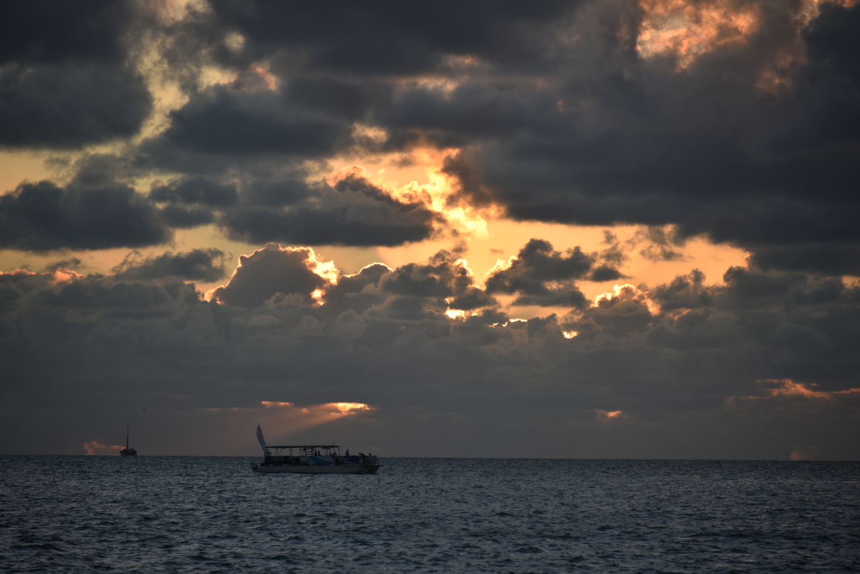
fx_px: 5017
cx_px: 430
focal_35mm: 210
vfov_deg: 6.5
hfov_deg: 9.8
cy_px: 287
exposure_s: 1/500
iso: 220
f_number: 5.6
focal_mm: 210
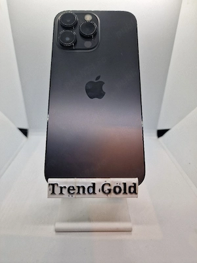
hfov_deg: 58.9
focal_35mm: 23
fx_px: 175
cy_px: 132
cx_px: 98
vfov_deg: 73.9
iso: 50
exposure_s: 1/182
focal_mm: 6.4
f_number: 1.8
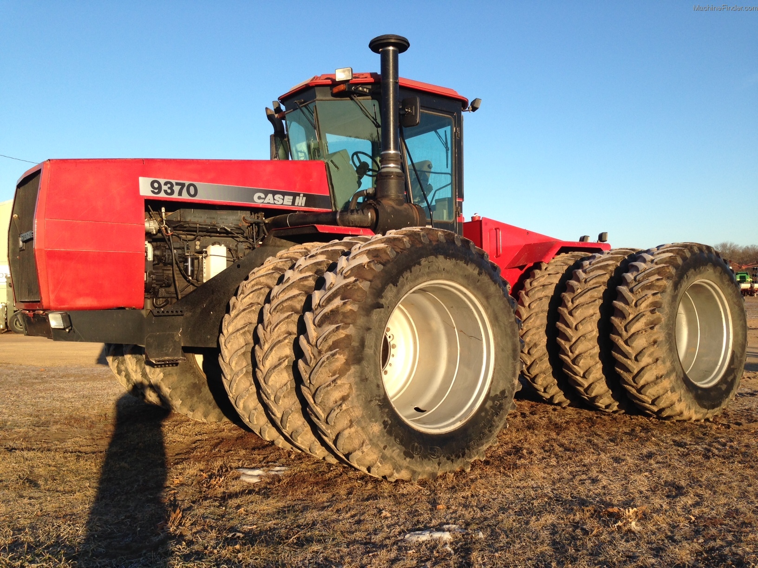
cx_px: 379
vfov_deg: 42.9
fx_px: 723
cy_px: 284
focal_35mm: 33
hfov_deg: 55.4
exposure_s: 1/686
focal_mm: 4.12
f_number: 2.4
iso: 50
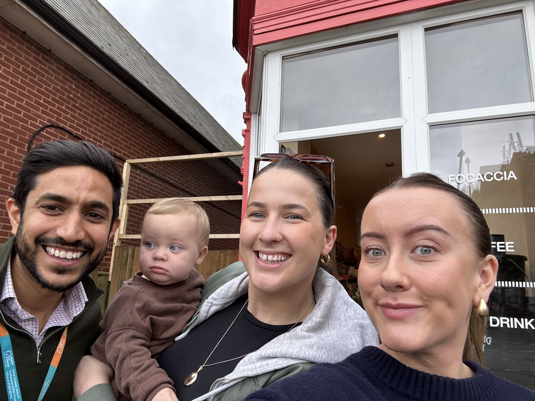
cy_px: 200
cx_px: 268
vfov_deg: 58.9
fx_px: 355
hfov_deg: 73.9
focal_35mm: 23
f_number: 1.9
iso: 25
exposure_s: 1/139
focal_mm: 2.69
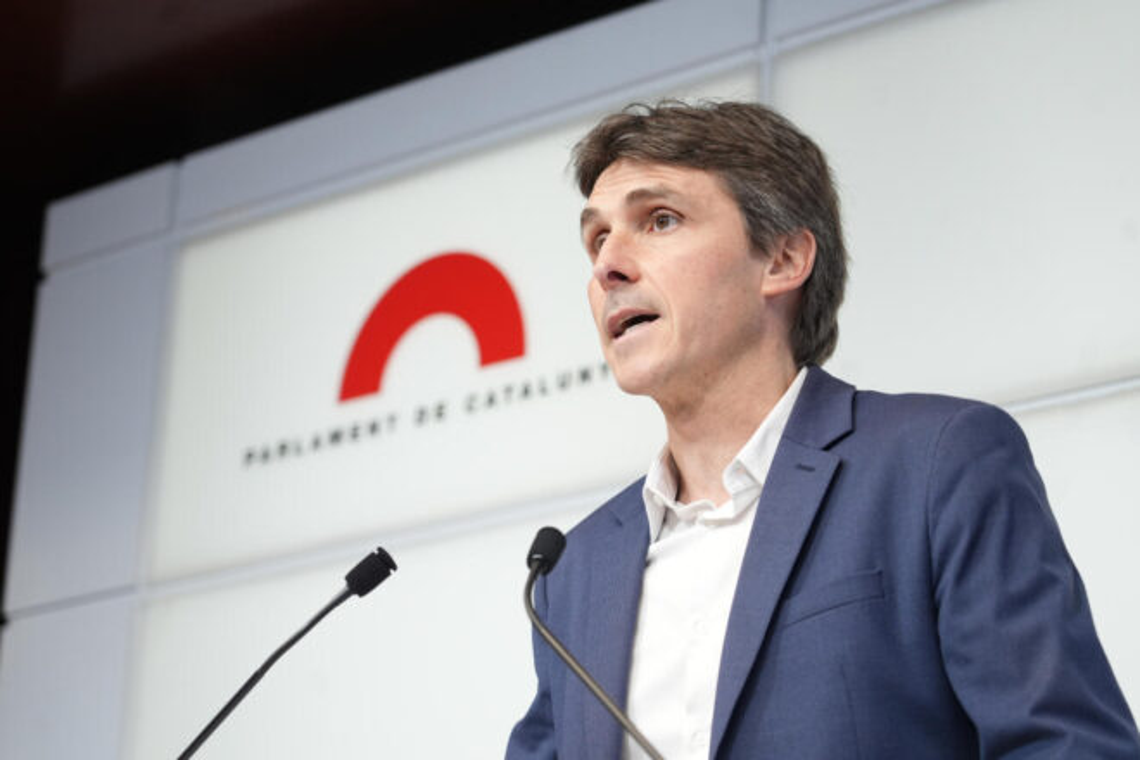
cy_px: 380
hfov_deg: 19.5
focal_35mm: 105
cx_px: 570
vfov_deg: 13.0
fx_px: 3325
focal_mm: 105
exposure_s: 1/125
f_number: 4
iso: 1600
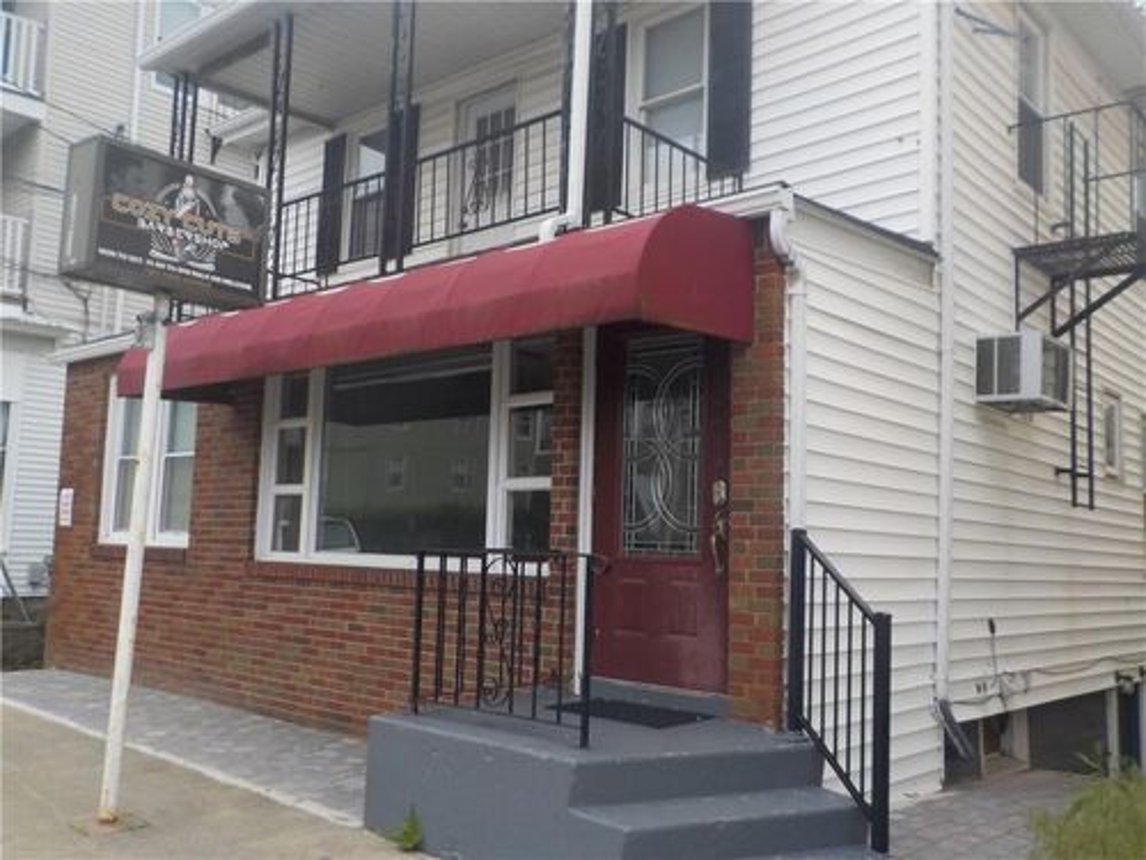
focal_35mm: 30
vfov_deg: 46.8
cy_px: 430
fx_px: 993
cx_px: 573
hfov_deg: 60.0
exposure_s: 1/250
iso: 125
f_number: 3.3
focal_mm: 4.1
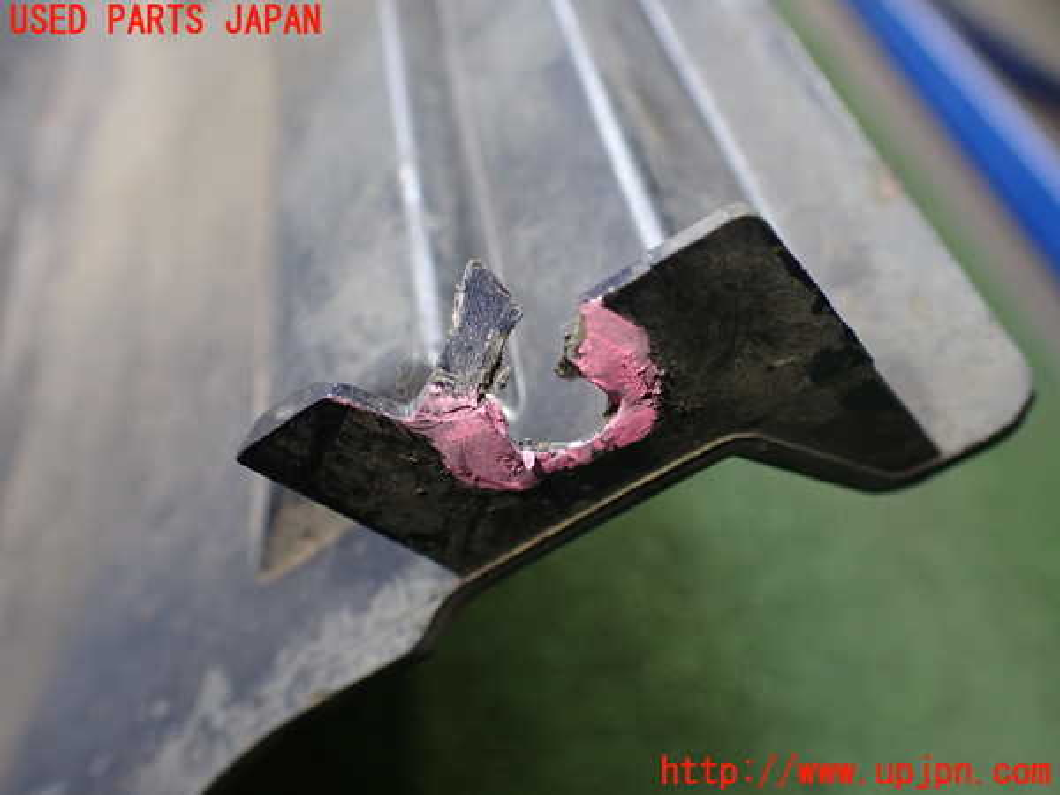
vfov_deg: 46.8
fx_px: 919
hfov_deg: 60.0
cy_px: 398
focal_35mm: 30
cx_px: 530
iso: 250
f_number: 2.3
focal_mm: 5.4
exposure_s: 1/125
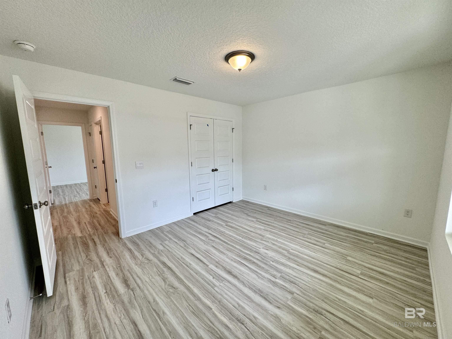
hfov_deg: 102.1
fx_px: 183
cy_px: 170
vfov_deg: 85.7
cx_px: 226
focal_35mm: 14
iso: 125
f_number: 2.2
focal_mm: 2.22
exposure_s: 1/120
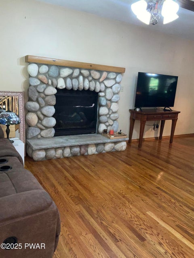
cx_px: 97
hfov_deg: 48.2
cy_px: 129
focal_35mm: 29
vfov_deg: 61.7
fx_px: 217
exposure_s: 1/60
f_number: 1.8
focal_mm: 3
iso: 80
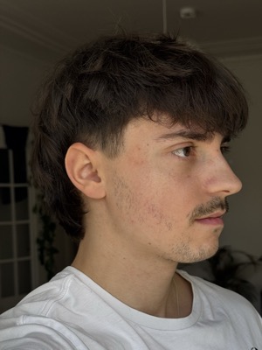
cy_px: 175
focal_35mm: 48
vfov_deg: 39.7
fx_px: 484
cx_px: 131
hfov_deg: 30.3
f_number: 1.78
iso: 64
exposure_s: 1/318
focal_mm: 6.76
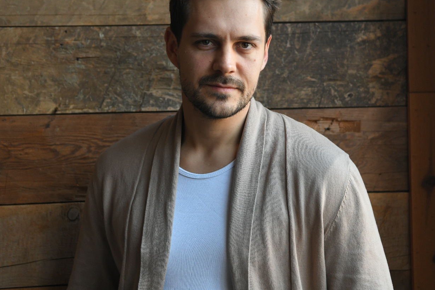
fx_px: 1039
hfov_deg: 23.6
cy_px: 107
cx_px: 225
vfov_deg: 15.9
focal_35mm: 86
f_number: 4
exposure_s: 1/200
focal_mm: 65
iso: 2000
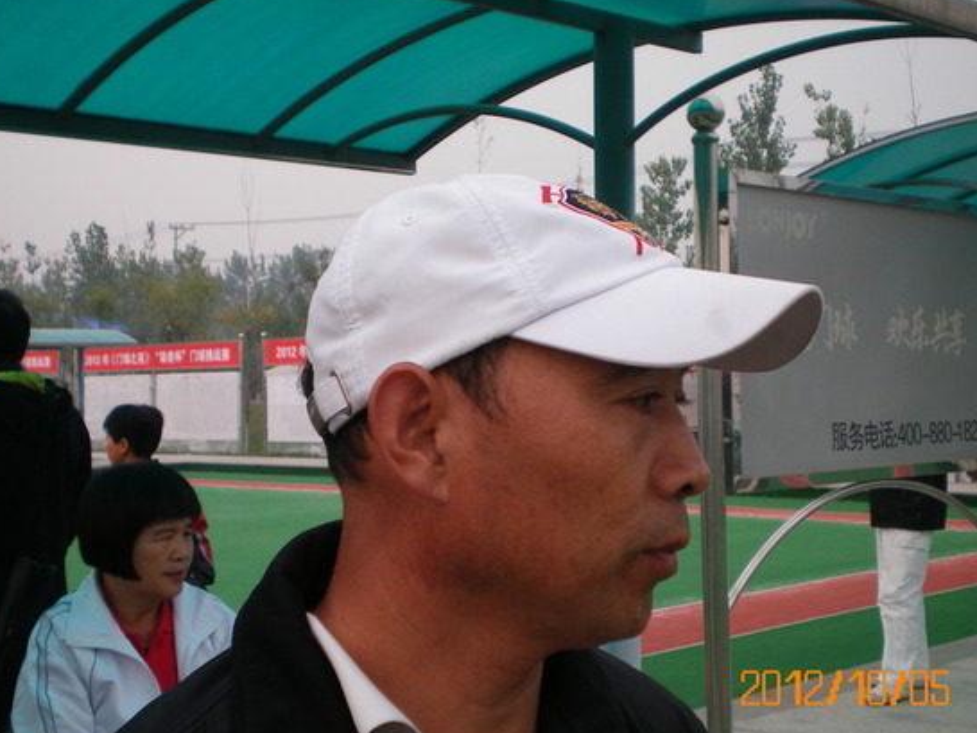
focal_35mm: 55
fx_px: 1553
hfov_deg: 34.9
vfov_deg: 26.6
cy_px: 378
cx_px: 514
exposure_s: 1/125
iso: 64
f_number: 3.7
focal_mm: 8.4
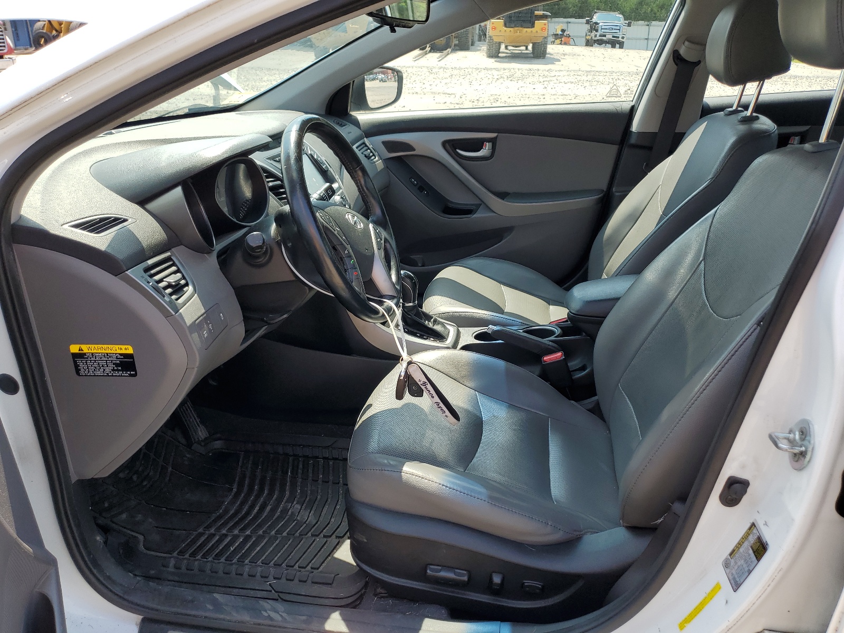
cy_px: 316
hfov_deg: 67.3
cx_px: 422
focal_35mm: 26
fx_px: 634
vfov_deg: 53.1
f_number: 1.5
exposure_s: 1/909
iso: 50
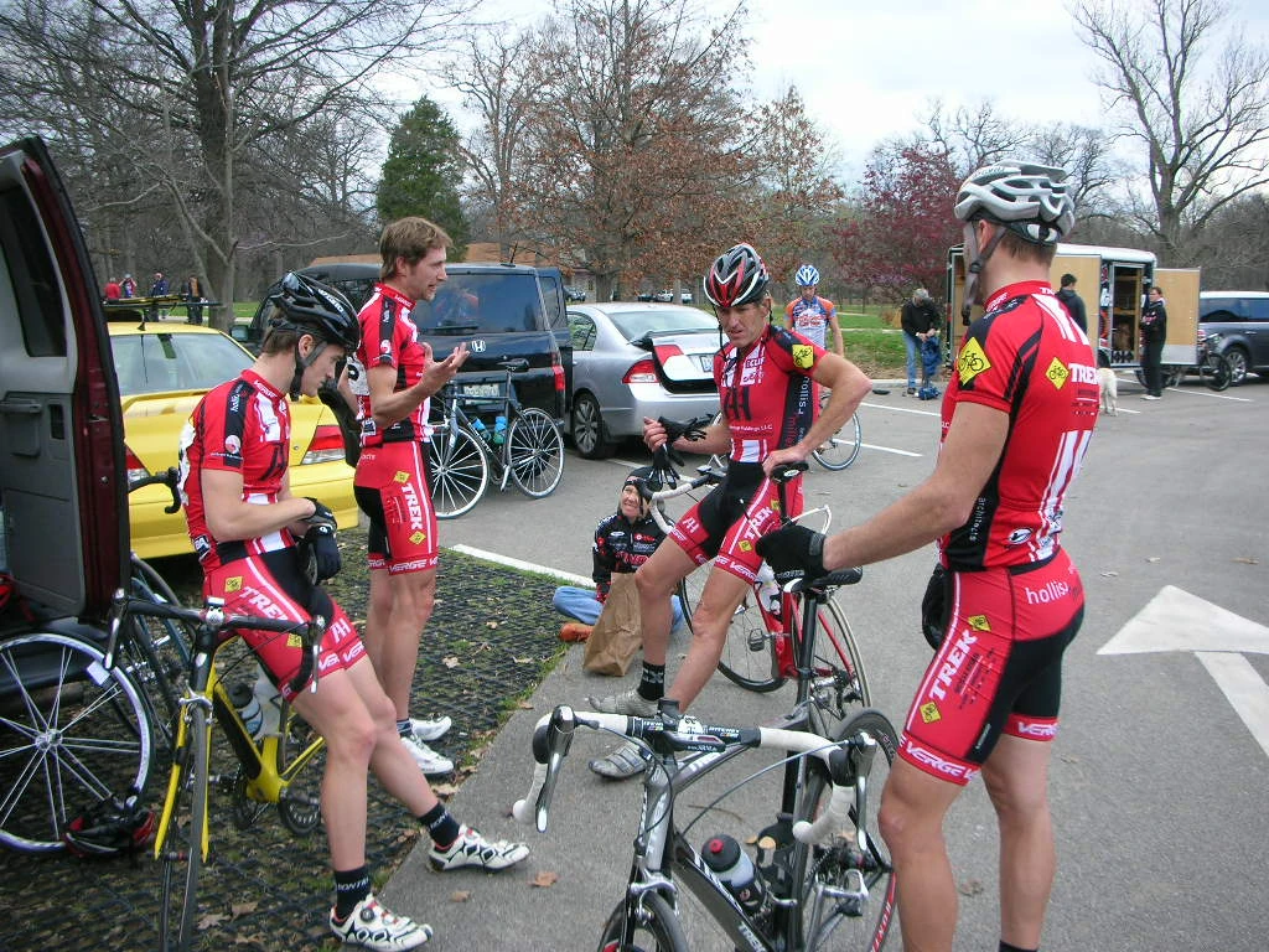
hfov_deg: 52.6
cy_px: 476
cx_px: 634
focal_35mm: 35
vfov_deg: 40.7
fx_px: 1283
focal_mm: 5.8
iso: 50
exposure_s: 1/140
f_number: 3
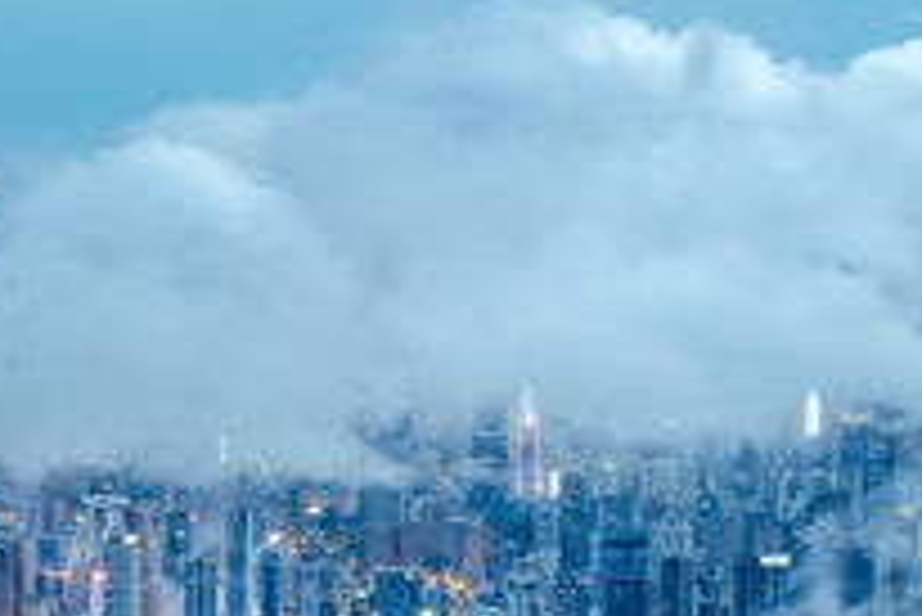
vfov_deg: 6.7
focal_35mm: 205
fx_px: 5254
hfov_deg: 9.8
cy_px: 665
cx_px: -301
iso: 64
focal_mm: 70
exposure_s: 8
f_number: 16
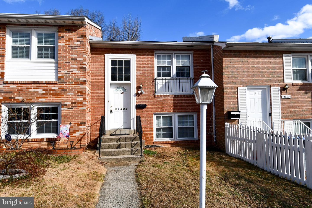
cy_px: 104
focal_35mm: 21
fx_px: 182
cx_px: 156
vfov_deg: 59.5
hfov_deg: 81.2
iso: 100
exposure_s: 1/320
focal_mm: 14
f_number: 9
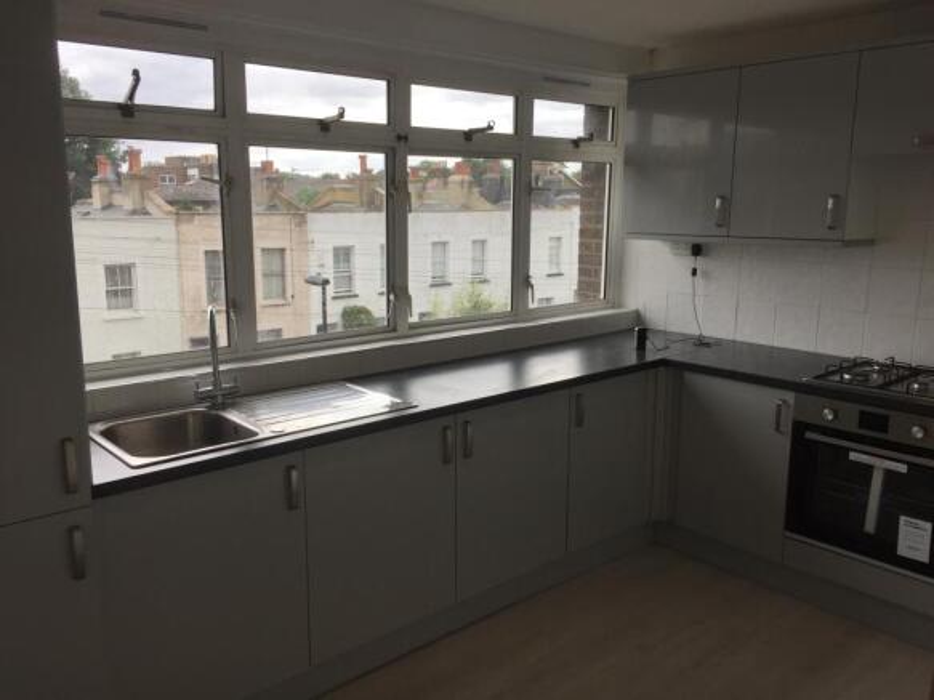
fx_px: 782
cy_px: 350
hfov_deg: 61.7
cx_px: 467
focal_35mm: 29
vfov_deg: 48.2
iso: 32
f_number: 2.2
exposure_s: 1/682
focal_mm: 4.15
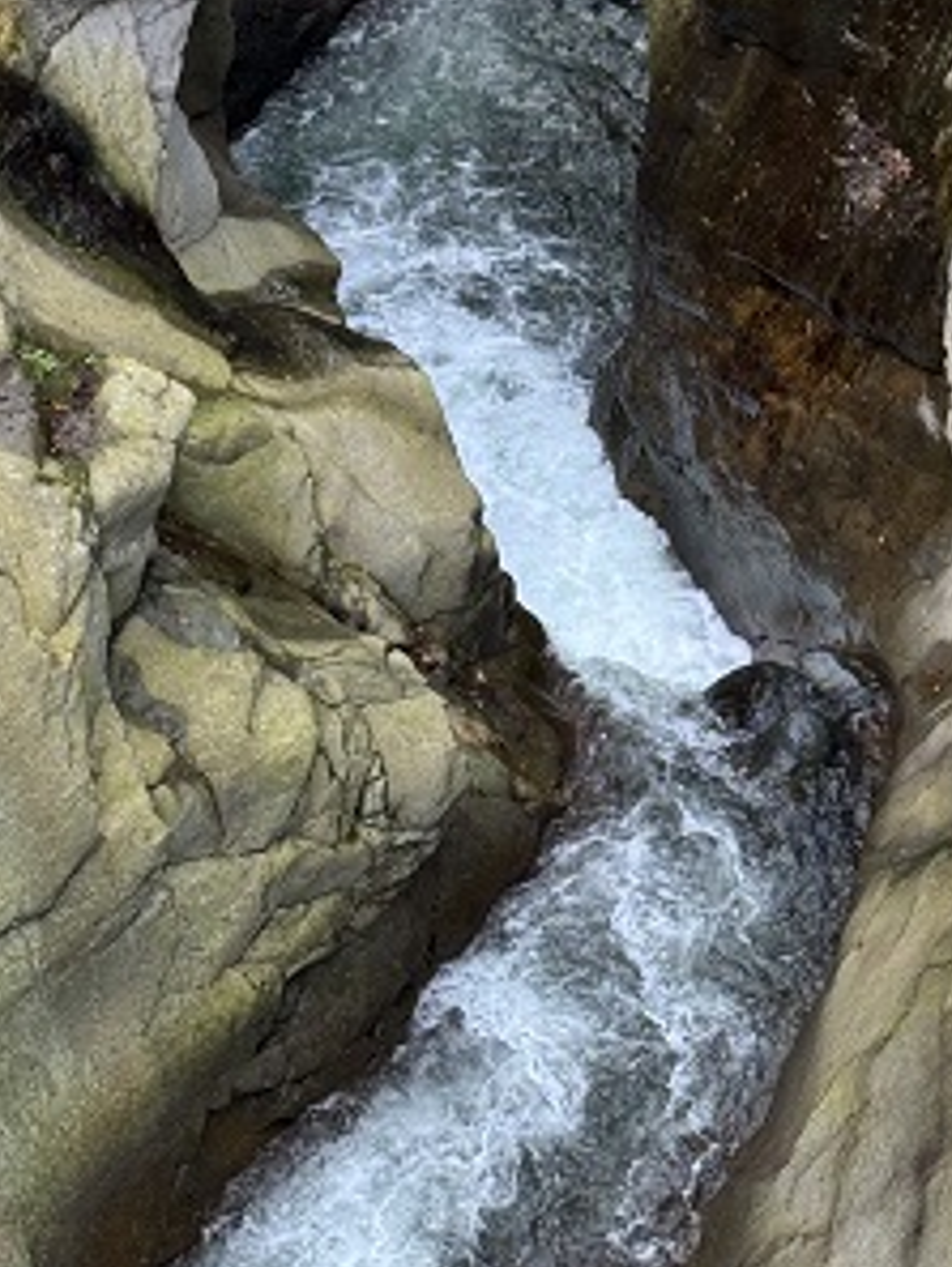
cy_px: 333
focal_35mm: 97
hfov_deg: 15.3
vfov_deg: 20.1
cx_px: 534
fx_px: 3554
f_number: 1.78
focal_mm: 6.86
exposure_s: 1/89
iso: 100
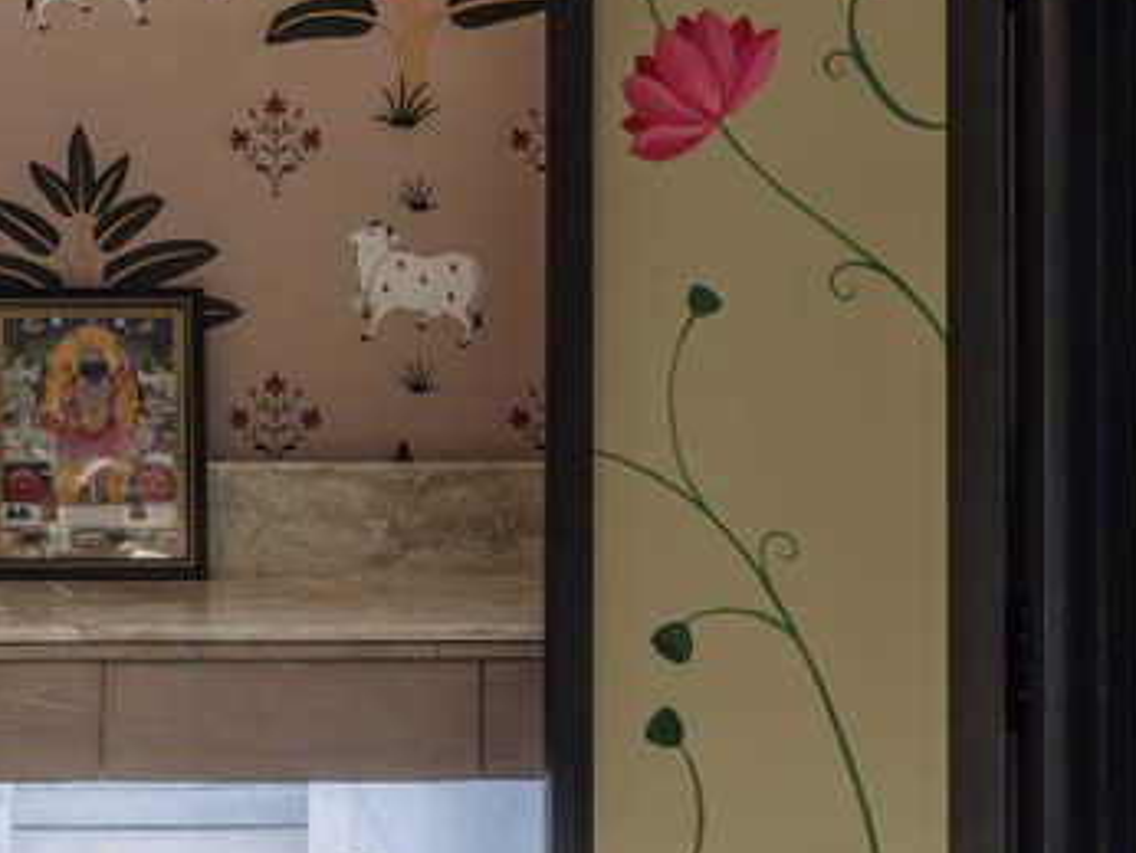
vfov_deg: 25.8
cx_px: 98
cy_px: 213
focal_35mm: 56
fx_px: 1839
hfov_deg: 32.5
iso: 200
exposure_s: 1/3
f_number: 8
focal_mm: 21
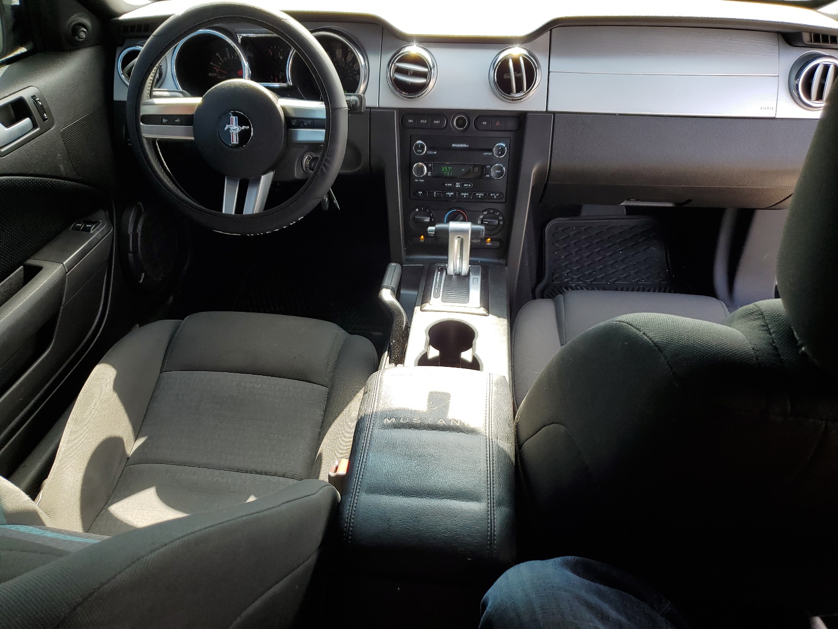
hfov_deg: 67.3
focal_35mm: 26
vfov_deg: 53.1
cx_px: 419
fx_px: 629
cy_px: 314
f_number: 1.5
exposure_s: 1/256
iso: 50
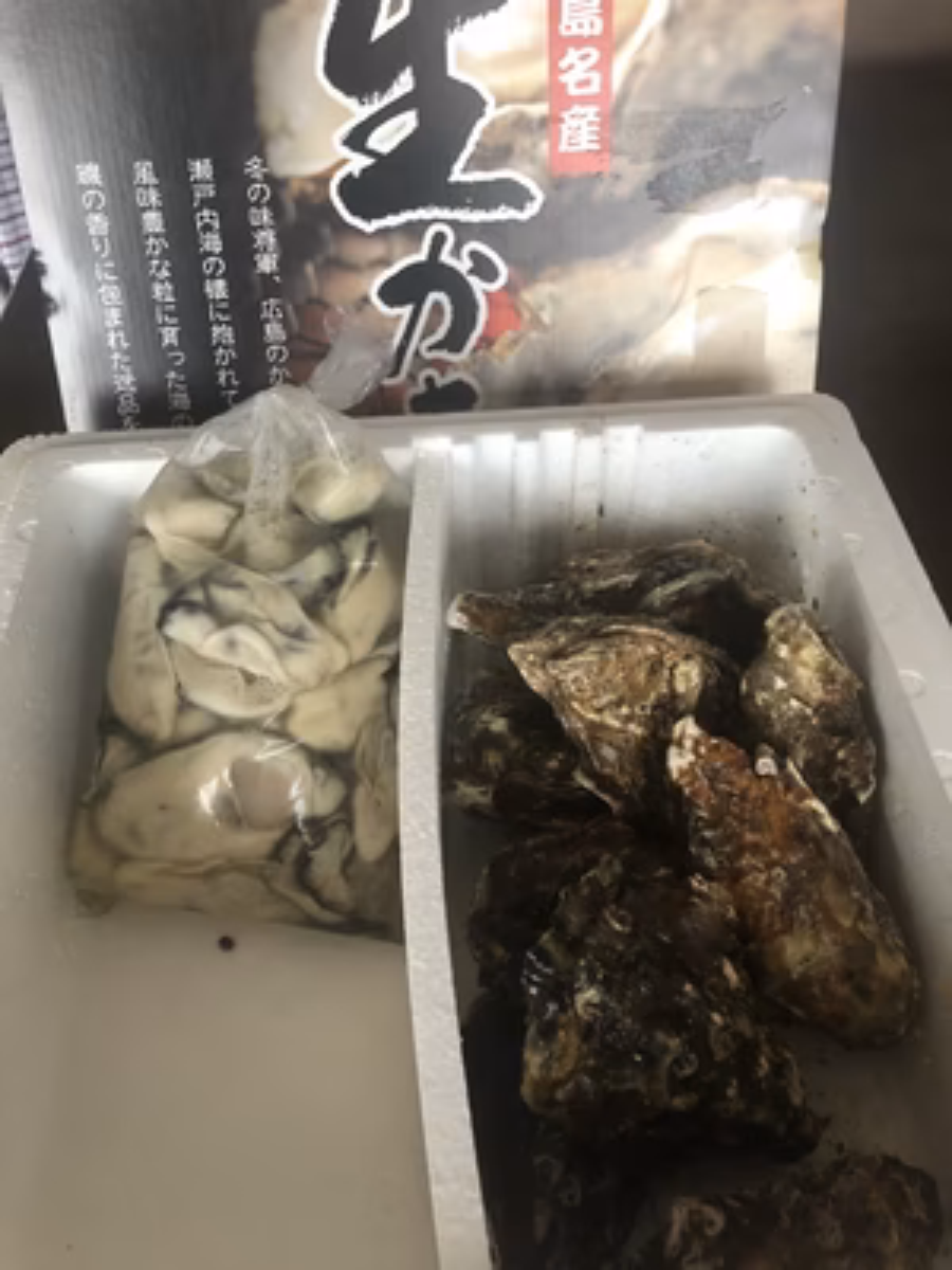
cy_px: 635
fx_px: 1027
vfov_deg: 63.4
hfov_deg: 49.7
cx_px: 476
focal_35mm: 28
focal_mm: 3.99
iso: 50
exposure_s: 1/15
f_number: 1.8
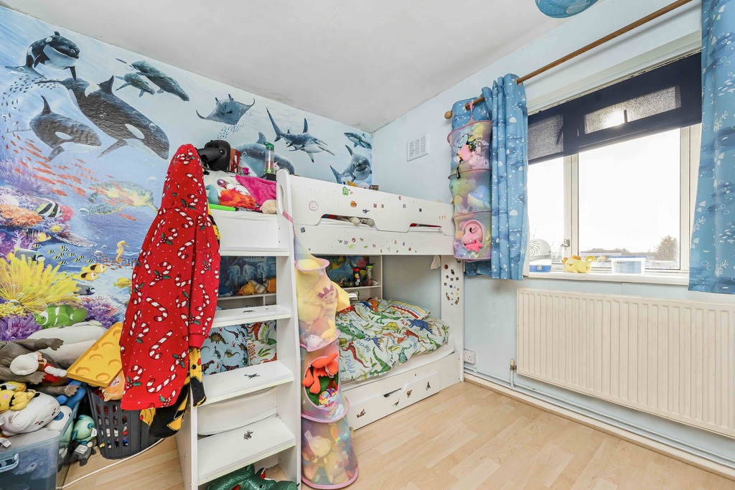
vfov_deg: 90.0
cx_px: 368
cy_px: 245
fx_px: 245
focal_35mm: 12
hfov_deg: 112.6
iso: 320
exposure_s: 1/160
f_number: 9
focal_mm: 12
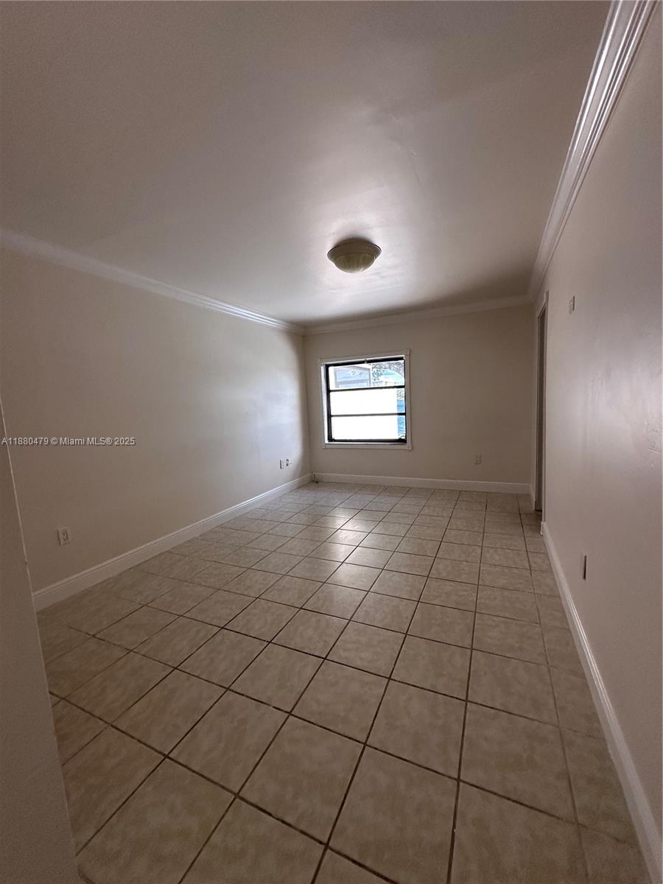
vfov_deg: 102.1
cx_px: 332
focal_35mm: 14
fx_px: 358
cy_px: 442
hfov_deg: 85.7
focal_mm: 2.22
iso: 125
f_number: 2.2
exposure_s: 1/99
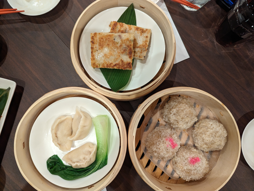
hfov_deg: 71.5
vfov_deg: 56.9
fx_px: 176
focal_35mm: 24
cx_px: 127
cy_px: 96
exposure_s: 1/55.8
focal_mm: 6.81
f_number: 1.85
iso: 295
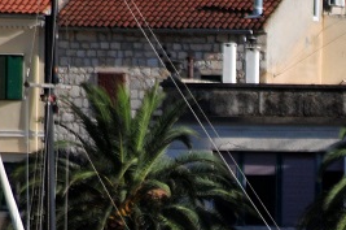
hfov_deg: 1.2
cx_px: 405
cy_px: 259
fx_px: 16166
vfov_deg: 0.8
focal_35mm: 1685
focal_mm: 300
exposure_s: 1/1600
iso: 250
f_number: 5.6
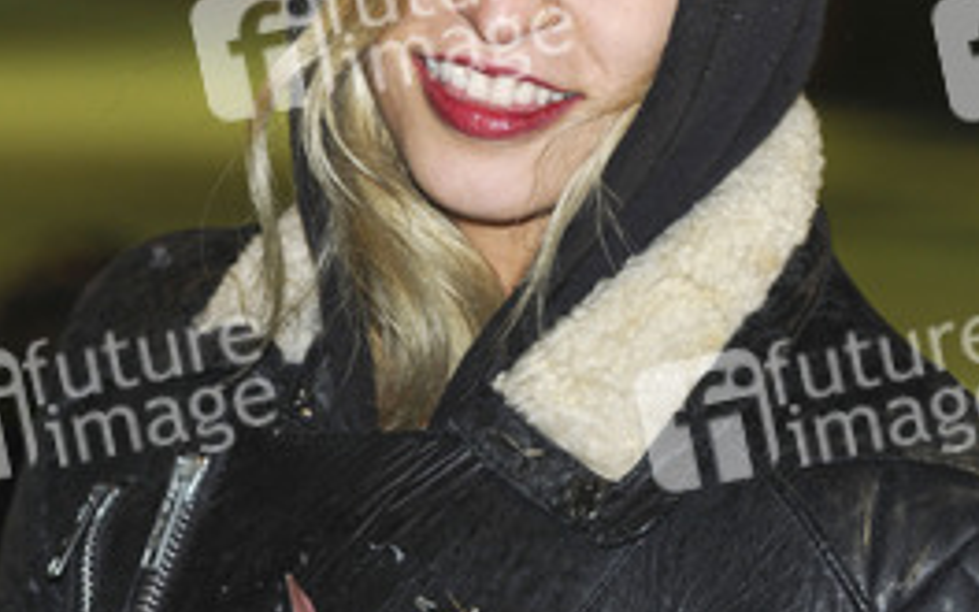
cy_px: 219
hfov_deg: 5.9
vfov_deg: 3.7
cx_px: 491
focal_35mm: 359
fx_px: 9572
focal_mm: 155
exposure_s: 1/160
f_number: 5
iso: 400
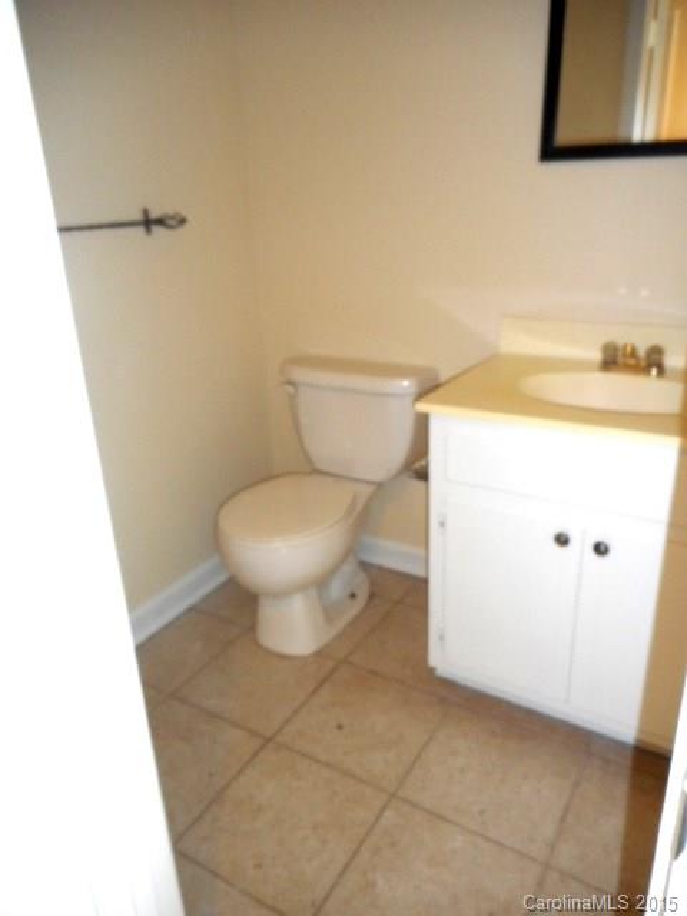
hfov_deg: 54.9
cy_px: 458
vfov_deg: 69.4
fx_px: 662
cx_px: 344
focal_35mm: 25
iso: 200
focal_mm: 4.5
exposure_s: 1/25
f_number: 3.7
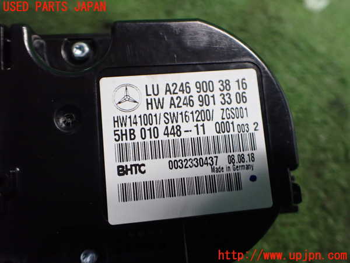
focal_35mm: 30
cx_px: 175
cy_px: 132
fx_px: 303
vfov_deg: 46.8
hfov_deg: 60.0
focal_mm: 5.4
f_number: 2.3
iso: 800
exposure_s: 1/80
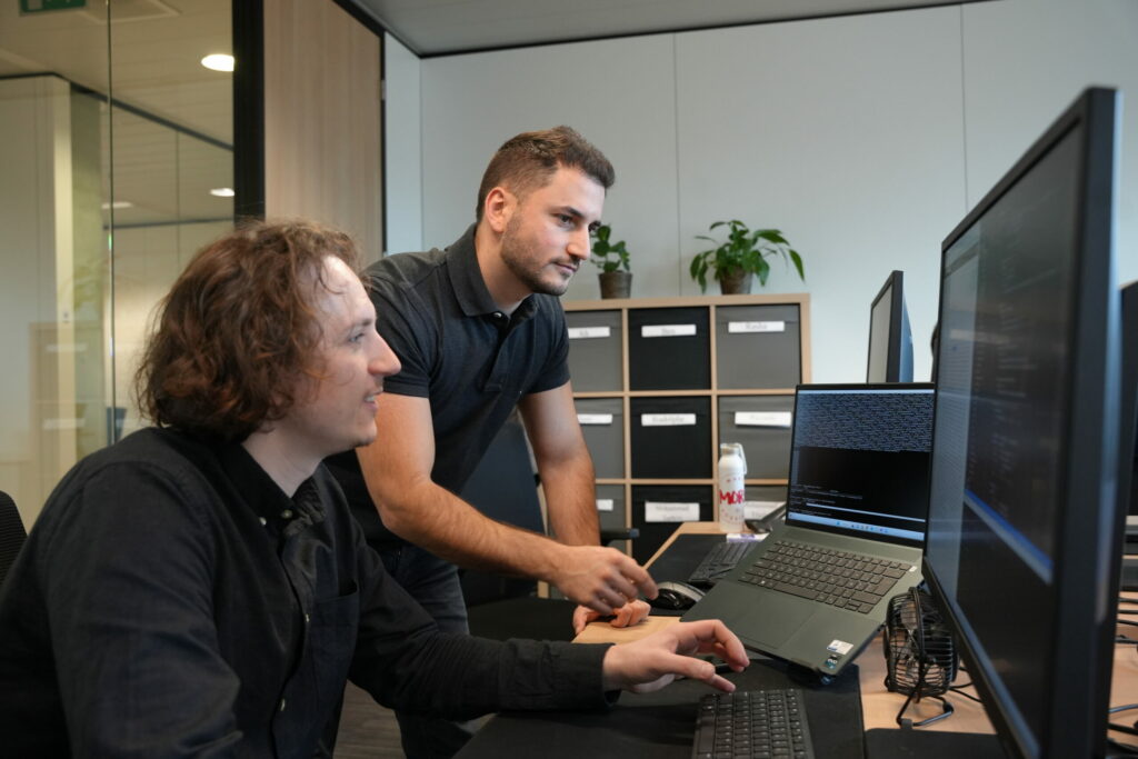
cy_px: 380
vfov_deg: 42.3
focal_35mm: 31
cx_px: 569
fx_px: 980
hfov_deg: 60.3
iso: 2000
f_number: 4
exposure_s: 1/160
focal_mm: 31
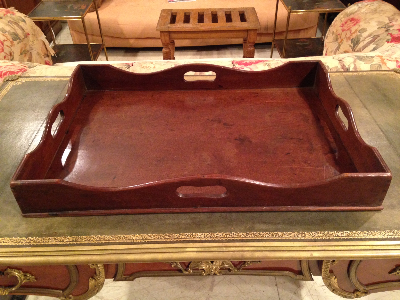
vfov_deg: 42.9
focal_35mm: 33
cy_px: 150
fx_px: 381
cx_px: 200
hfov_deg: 55.4
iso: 400
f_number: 2.4
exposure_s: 1/15
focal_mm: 4.12
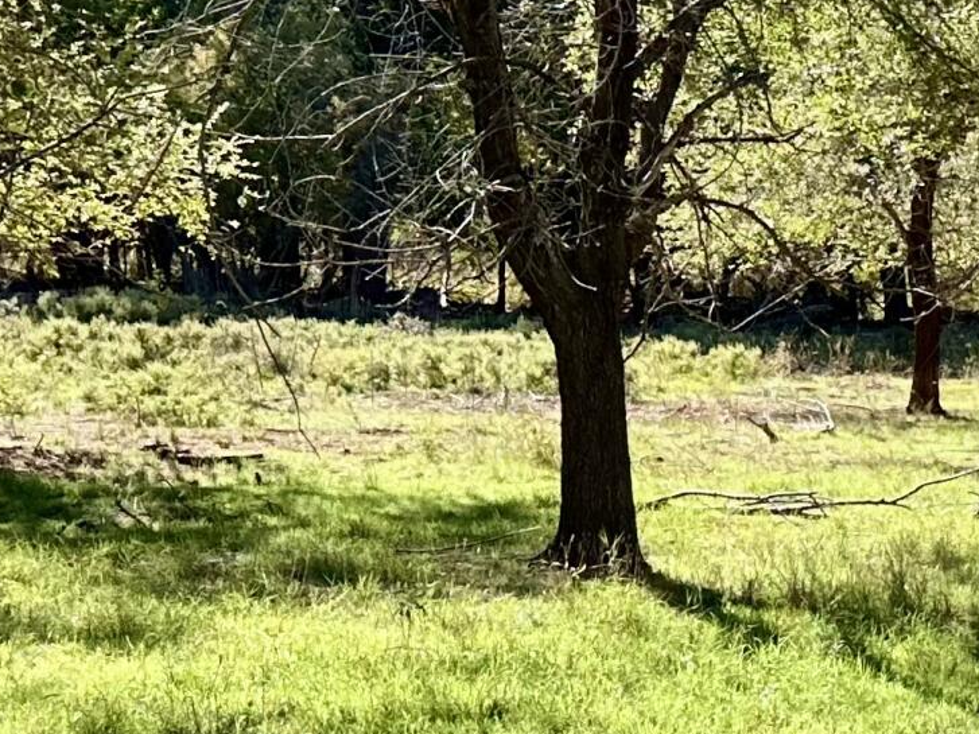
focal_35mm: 99
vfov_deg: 14.9
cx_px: 1761
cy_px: 492
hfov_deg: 16.6
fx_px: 2799
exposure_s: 1/1062
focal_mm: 6.86
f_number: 1.78
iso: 80
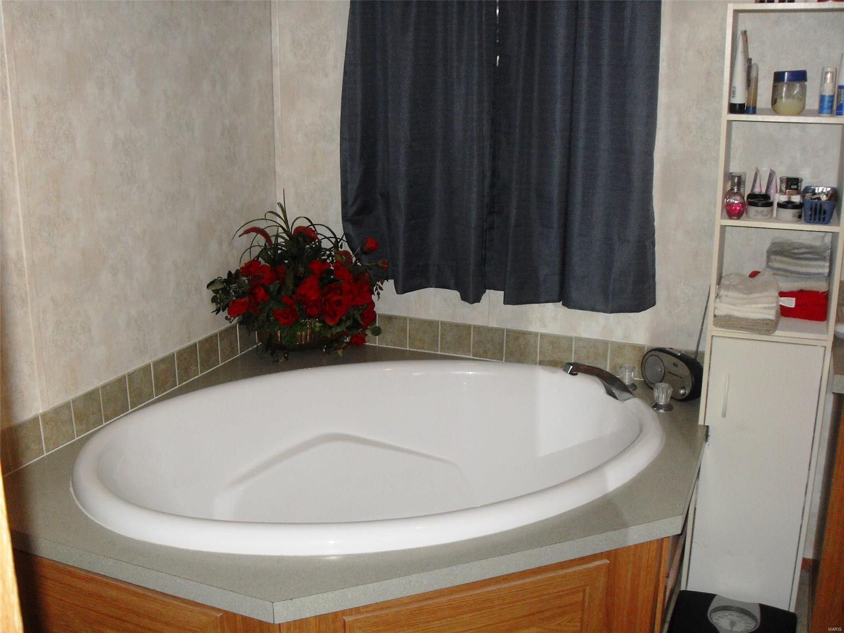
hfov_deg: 50.1
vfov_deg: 38.7
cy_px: 316
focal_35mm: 37
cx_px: 422
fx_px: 902
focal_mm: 6.3
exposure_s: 1/45
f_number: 2.8
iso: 100
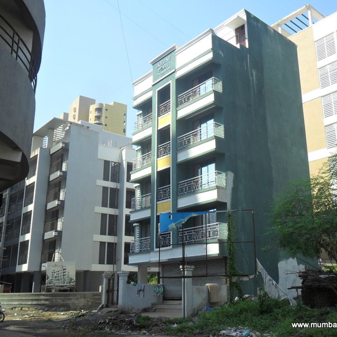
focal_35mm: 38
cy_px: 169
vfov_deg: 43.9
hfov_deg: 43.6
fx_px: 419
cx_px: 206
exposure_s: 1/500
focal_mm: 5.7
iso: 100
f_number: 3.7
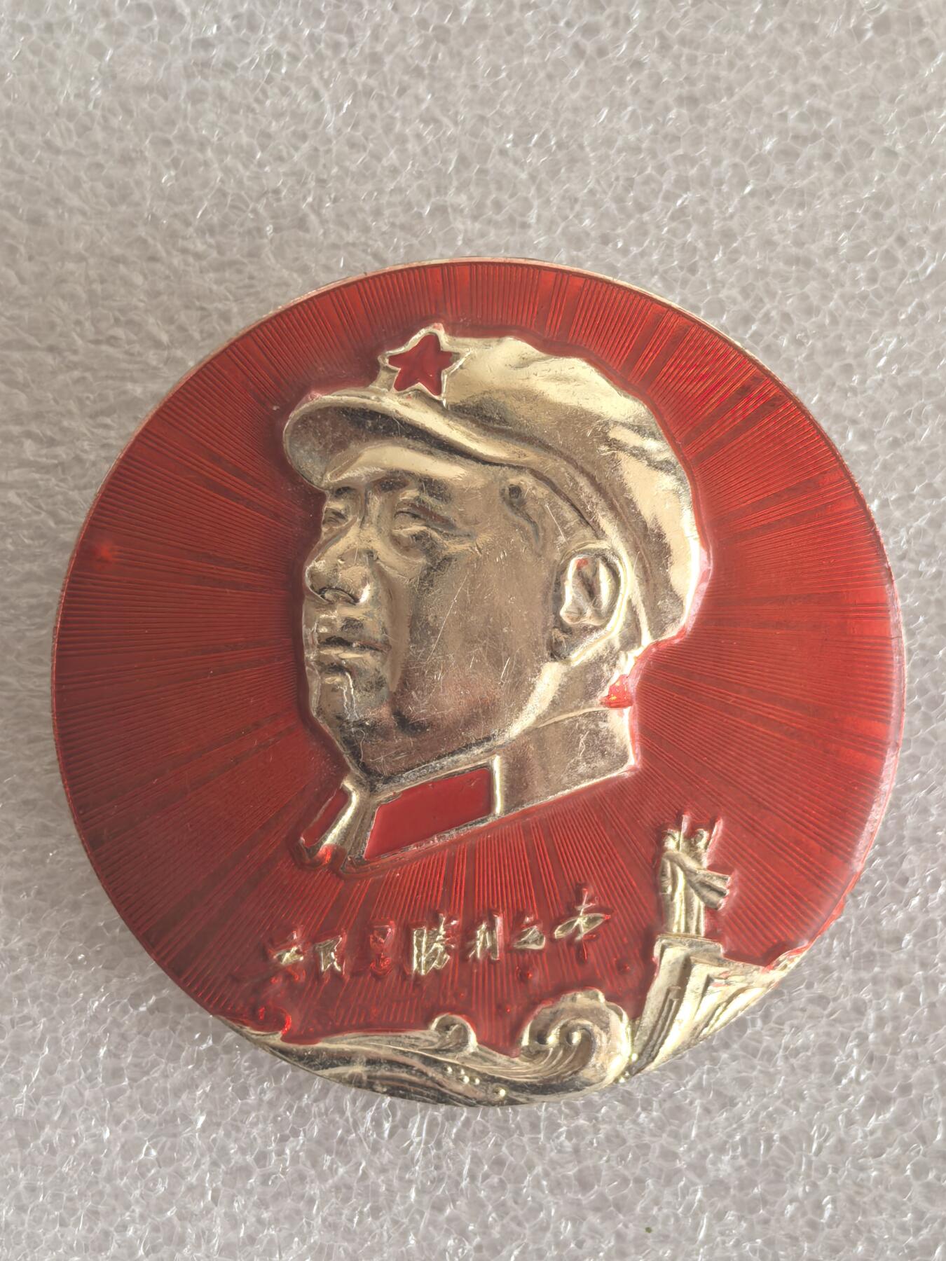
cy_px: 630
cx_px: 473
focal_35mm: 90
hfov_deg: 16.4
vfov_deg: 21.8
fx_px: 3279
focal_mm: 5.75
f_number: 2
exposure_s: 1/115
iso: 50
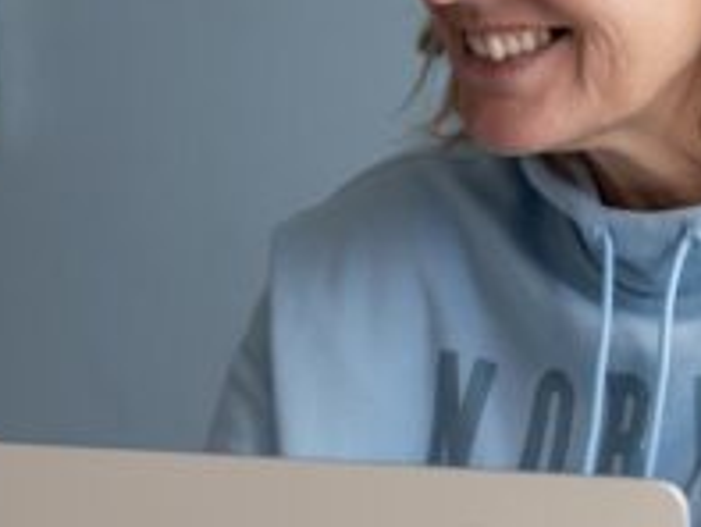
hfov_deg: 5.2
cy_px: 304
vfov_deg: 3.9
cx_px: 174
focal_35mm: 382
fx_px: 7741
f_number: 4
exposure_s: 1/1000
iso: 800
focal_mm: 102
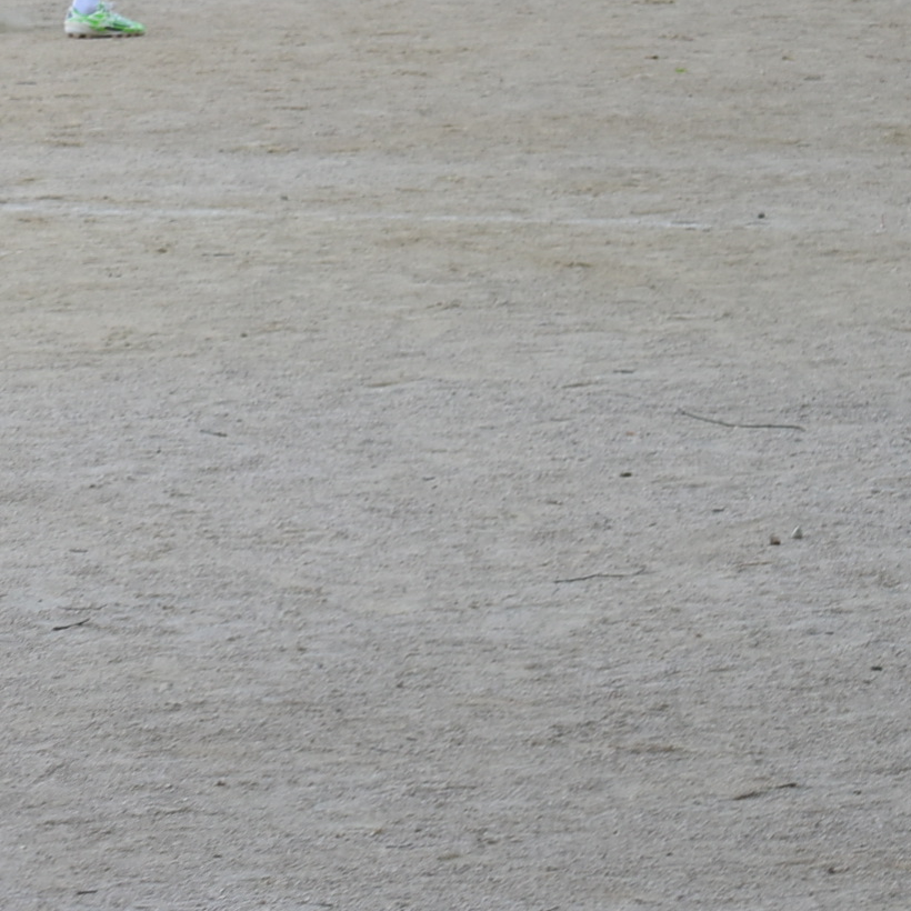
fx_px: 9707
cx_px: 898
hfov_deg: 5.4
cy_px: 31
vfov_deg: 5.4
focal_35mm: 326
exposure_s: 1/200
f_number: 7.1
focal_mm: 70
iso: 400
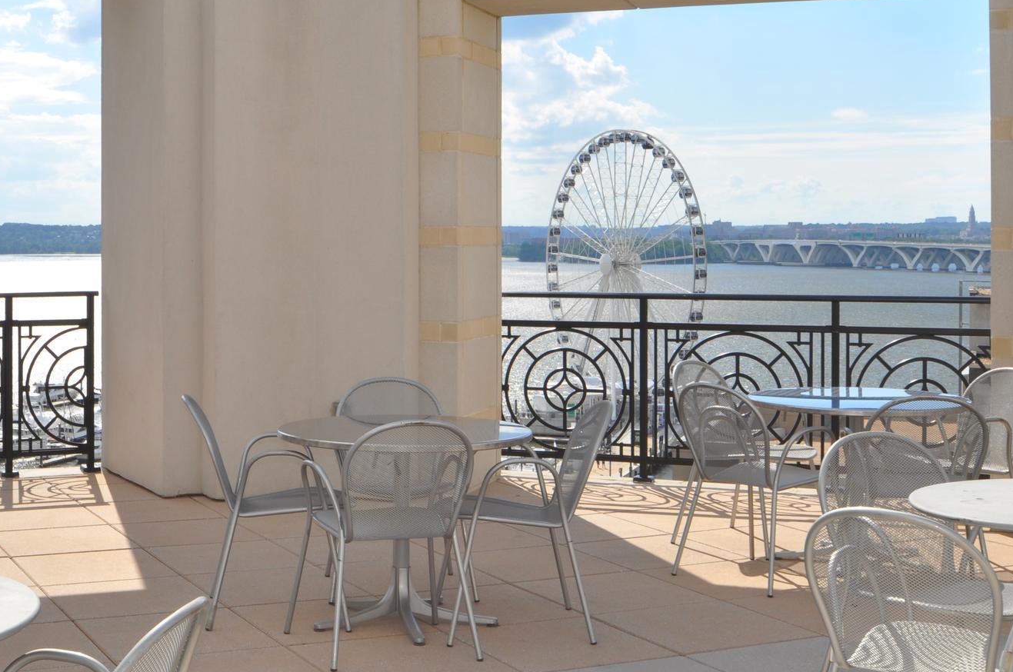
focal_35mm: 56
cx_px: 314
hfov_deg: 35.2
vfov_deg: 24.1
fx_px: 1573
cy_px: 272
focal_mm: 24
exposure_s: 1/200
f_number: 16
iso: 200
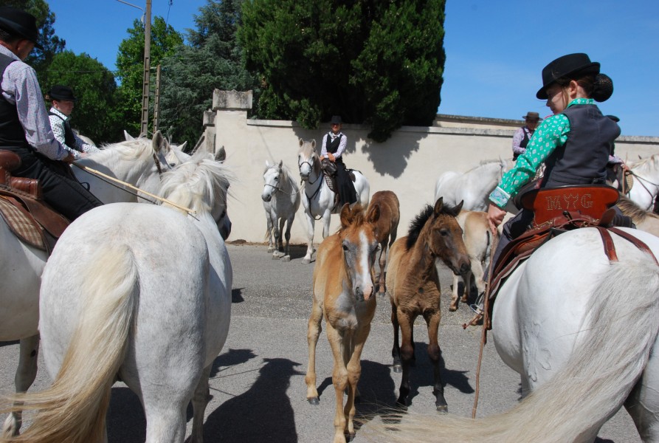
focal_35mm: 33
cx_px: 330
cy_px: 222
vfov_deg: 40.2
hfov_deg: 57.1
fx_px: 605
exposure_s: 1/640
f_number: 13
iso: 400
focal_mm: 22
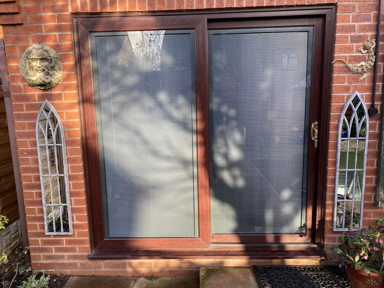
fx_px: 288
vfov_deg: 53.1
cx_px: 192
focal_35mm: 26
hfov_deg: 67.3
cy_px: 144
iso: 32
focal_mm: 4.25
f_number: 1.8
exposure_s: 1/127
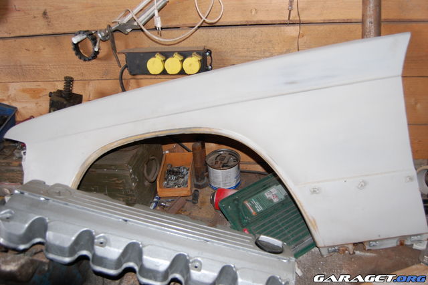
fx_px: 339
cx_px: 214
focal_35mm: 28
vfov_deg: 45.6
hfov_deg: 64.6
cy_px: 142
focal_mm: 19
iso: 400
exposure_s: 1/60
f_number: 3.5
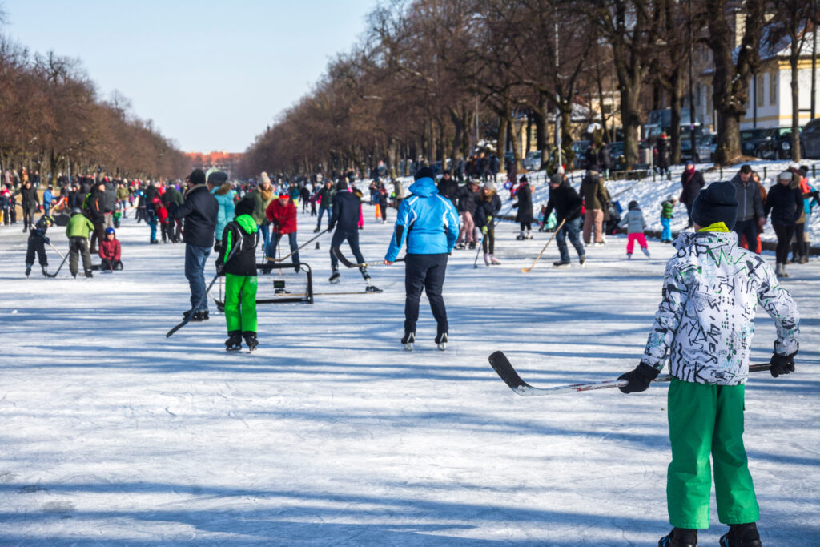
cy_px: 274
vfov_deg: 15.7
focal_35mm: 87
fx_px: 1982
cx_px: 410
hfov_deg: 23.4
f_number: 6.3
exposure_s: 1/2000
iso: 200
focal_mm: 58
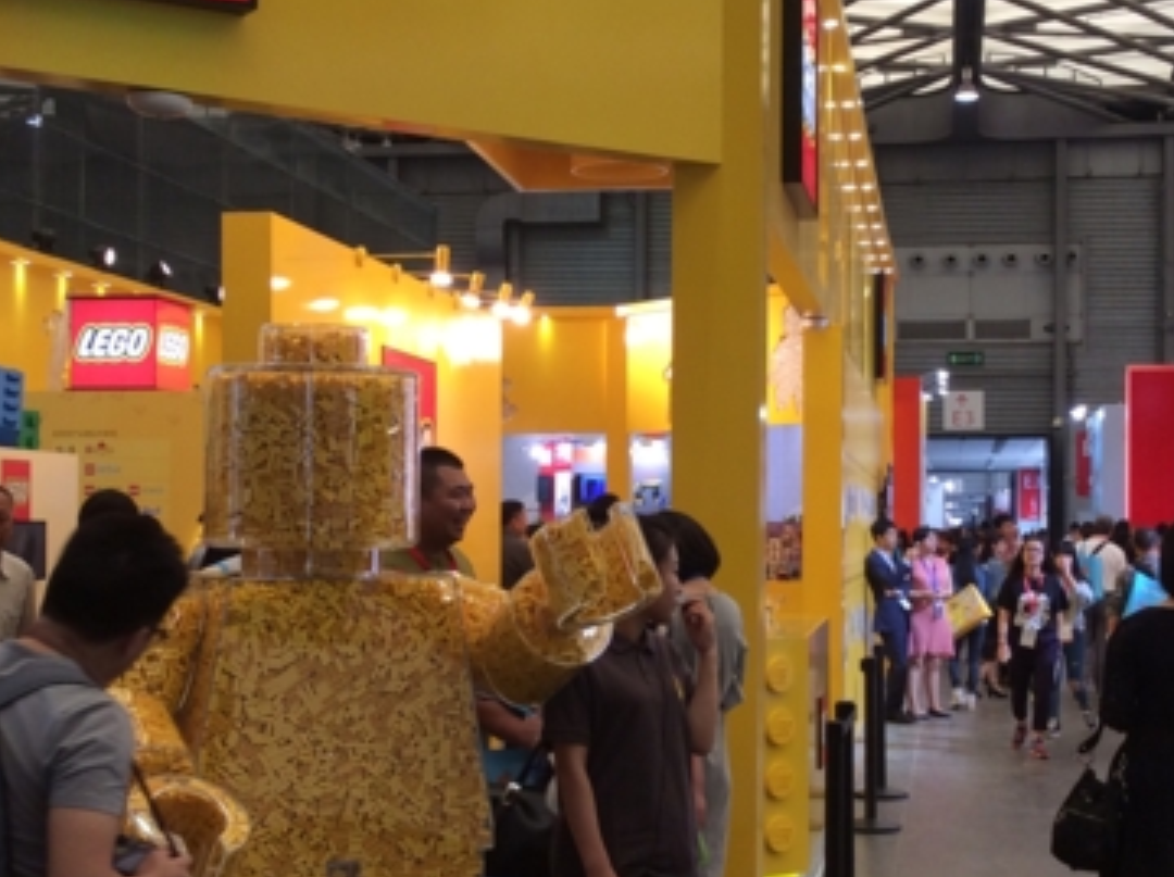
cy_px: 476
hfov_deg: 32.2
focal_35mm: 60
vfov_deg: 24.4
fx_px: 2032
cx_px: 618
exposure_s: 1/40
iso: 40
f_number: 2.4
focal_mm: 3.3
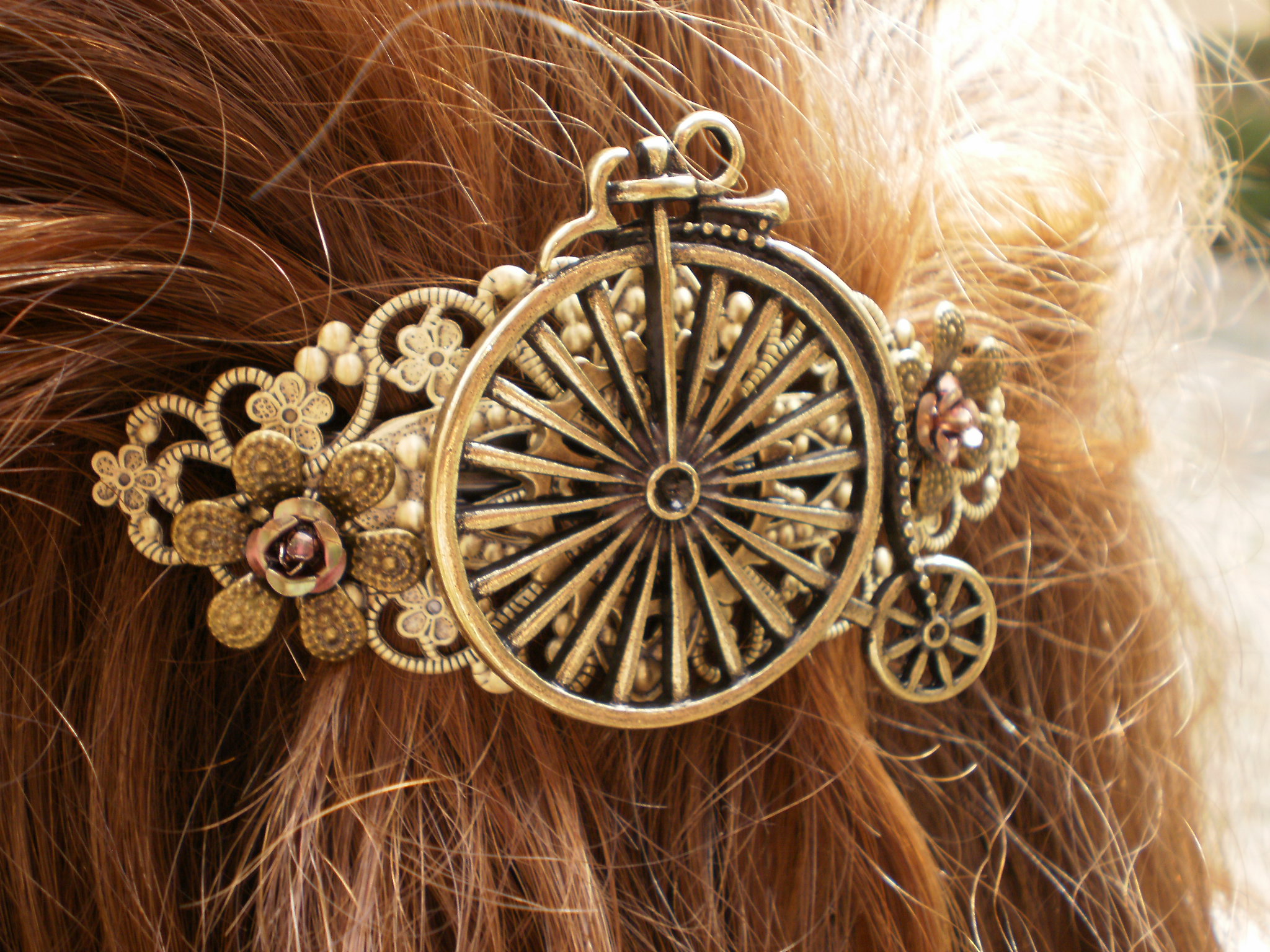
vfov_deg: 32.2
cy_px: 476
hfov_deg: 42.1
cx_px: 635
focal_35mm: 45
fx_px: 1651
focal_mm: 7.4
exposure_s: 1/80
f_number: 3.5
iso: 100
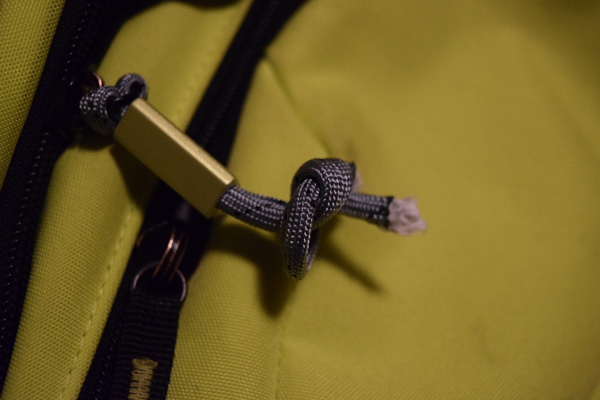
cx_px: 300
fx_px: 950
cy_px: 200
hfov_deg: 35.1
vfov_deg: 23.8
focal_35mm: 57
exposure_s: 1/80
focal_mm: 38
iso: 3200
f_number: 4.8
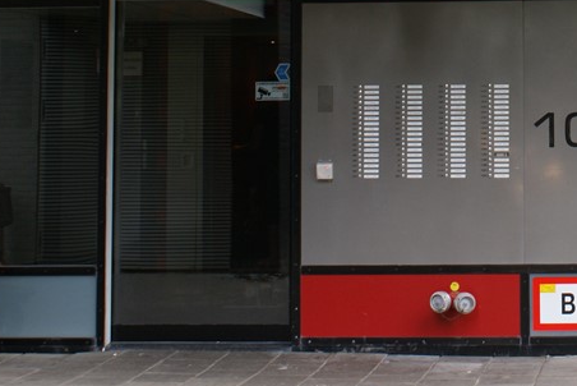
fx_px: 1636
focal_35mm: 102
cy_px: -47
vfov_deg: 13.2
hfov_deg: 19.4
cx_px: 594
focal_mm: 30
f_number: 6.3
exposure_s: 1/100
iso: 100
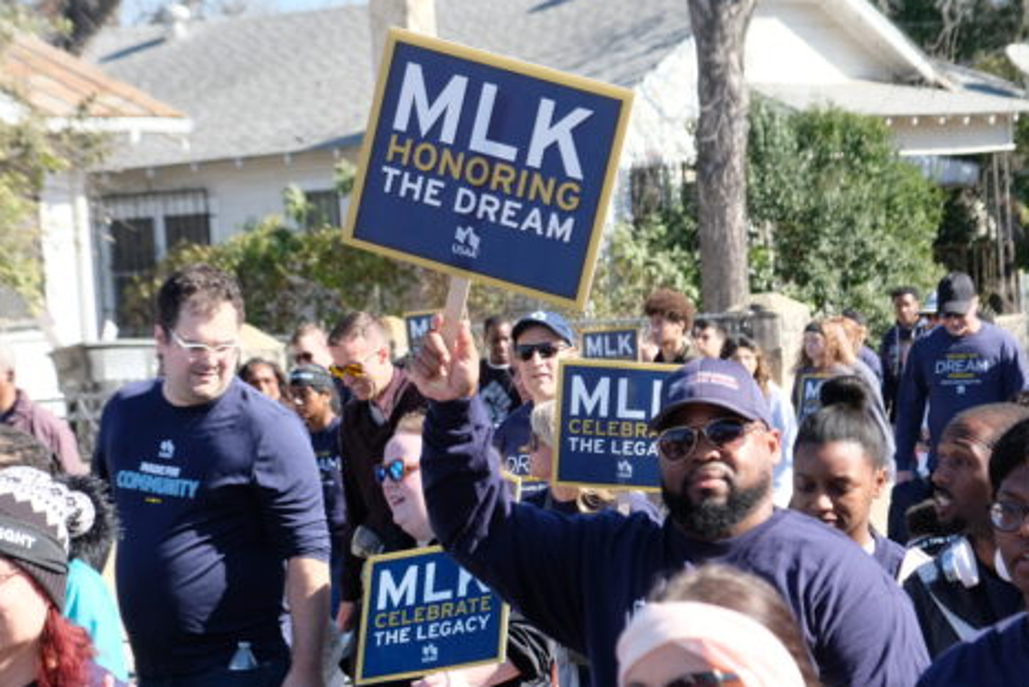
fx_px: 3545
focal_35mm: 124
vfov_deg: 11.1
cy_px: 364
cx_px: 517
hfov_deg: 16.5
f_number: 5.6
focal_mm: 55
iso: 400
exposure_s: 1/450
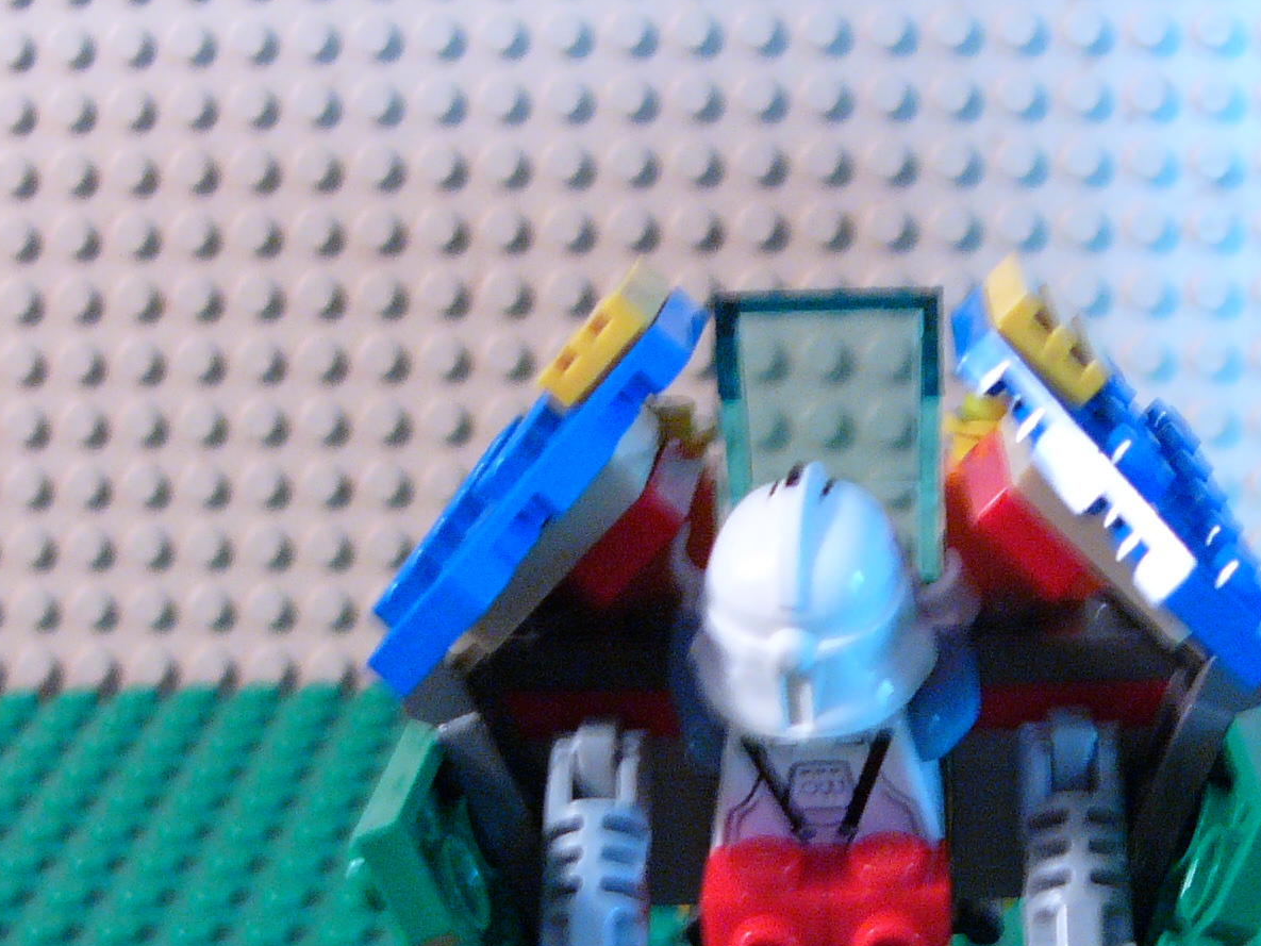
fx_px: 2550
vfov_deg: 20.9
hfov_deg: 27.5
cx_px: 894
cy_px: 652
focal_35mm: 70
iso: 200
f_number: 2.8
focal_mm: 6
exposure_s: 1/13
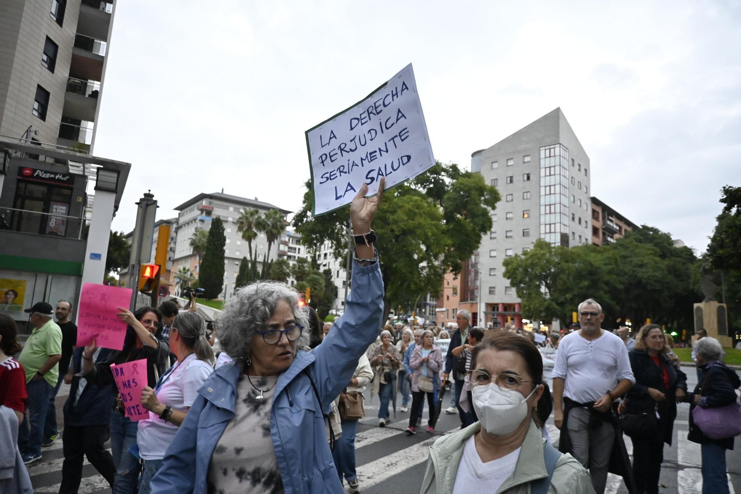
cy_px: 247
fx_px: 525
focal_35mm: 26
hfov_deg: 70.4
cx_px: 370
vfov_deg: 50.4
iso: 2500
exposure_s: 1/250
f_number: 3.5
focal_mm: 17
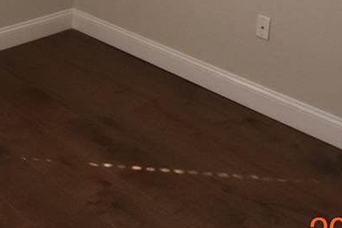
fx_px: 570
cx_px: 57
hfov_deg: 32.3
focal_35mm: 60
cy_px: -155
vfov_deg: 18.7
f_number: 3.5
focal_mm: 10
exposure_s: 1/250
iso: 800
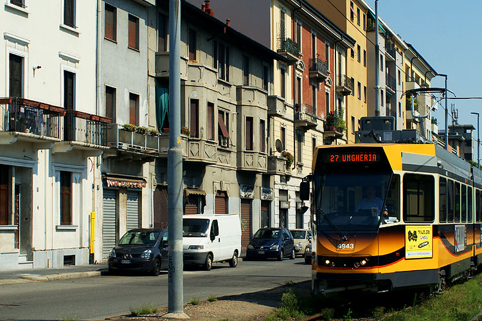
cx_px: 278
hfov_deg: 28.2
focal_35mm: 72
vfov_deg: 19.0
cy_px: 172
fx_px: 959
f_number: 8
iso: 200
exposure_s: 1/640
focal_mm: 35
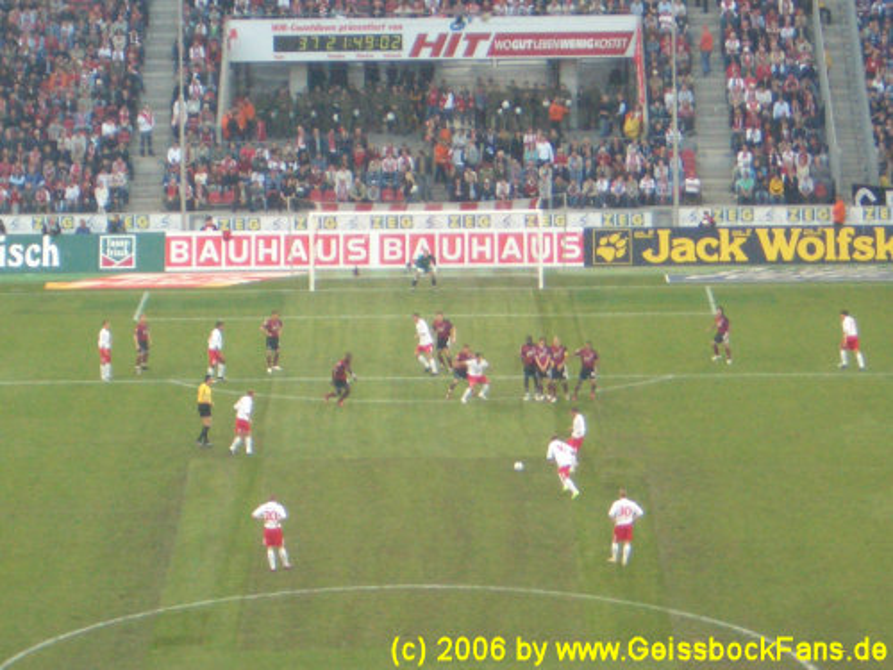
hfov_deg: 18.7
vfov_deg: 14.1
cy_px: 335
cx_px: 446
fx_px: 2709
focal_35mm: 105
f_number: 4.8
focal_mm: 17.4
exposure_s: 1/60
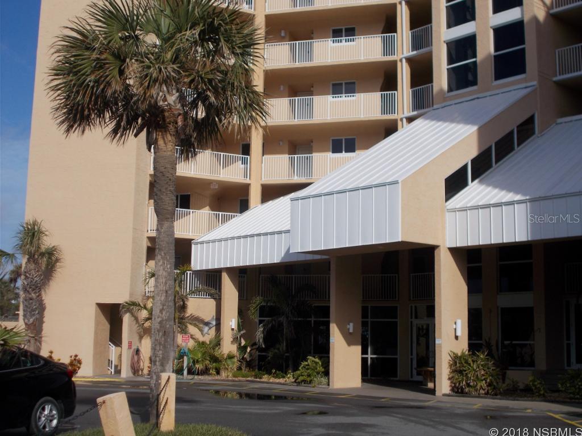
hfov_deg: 38.2
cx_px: 291
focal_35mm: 50
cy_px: 218
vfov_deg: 29.1
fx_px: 841
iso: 80
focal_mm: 9
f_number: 11.3
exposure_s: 1/200
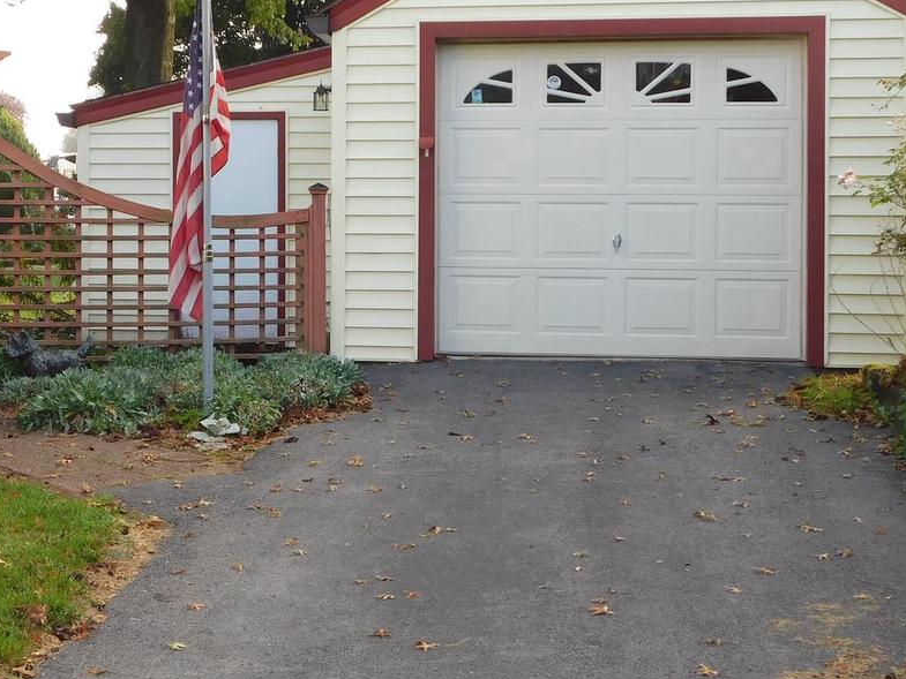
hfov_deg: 29.2
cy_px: 226
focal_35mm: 66
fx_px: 1728
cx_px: 299
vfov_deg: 22.2
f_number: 3.5
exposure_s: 1/200
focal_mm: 6.3
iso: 125
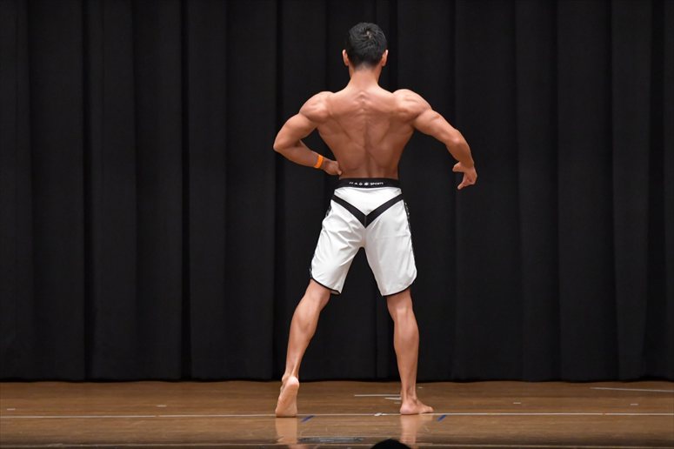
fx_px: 4491
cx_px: 337
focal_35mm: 240
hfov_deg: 8.6
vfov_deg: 5.7
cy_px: 224
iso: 6400
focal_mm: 160
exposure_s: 1/400
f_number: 5.6
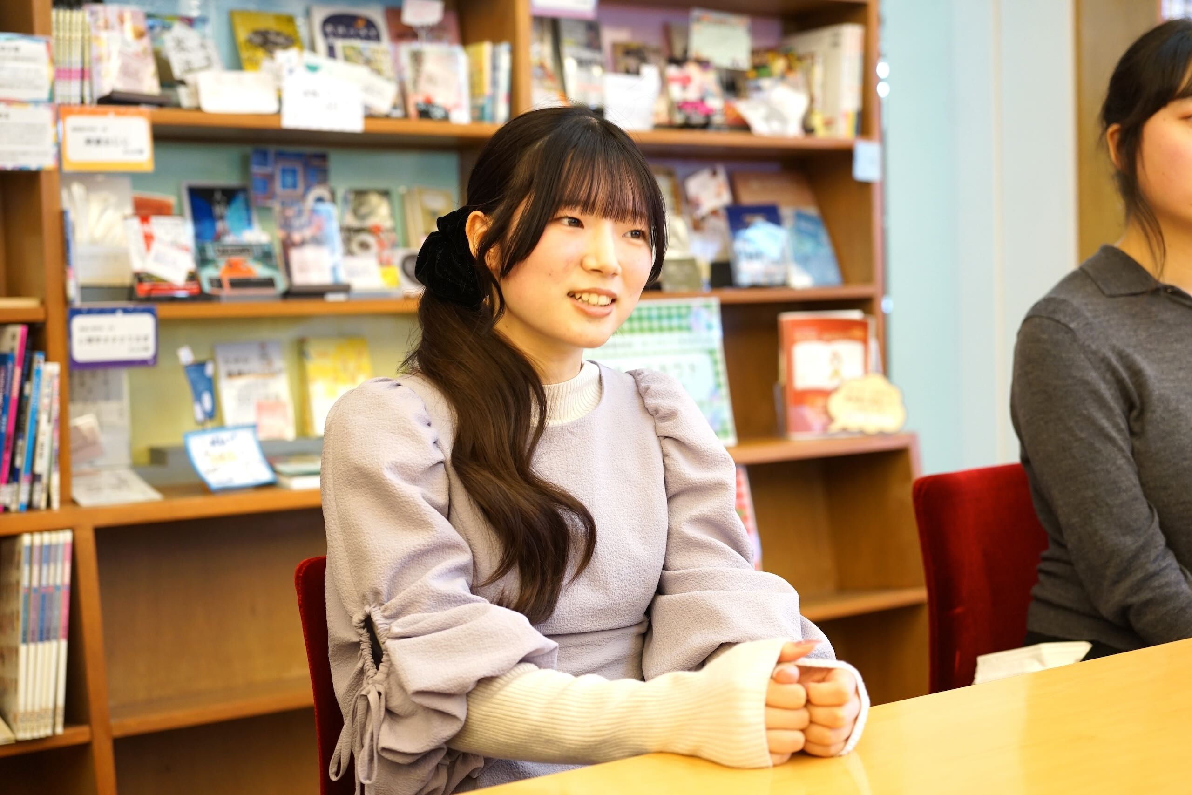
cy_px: 398
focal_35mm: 50
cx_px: 596
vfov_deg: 27.0
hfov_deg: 39.6
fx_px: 1656
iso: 1000
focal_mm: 50
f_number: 3.2
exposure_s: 1/125
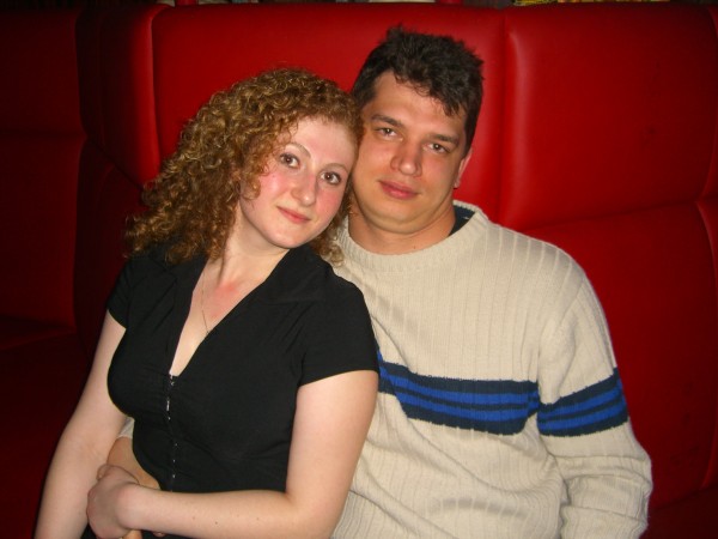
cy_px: 270
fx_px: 788
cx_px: 359
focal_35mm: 38
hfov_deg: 49.0
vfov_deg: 37.7
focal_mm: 7.9
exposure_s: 1/60
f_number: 2.8
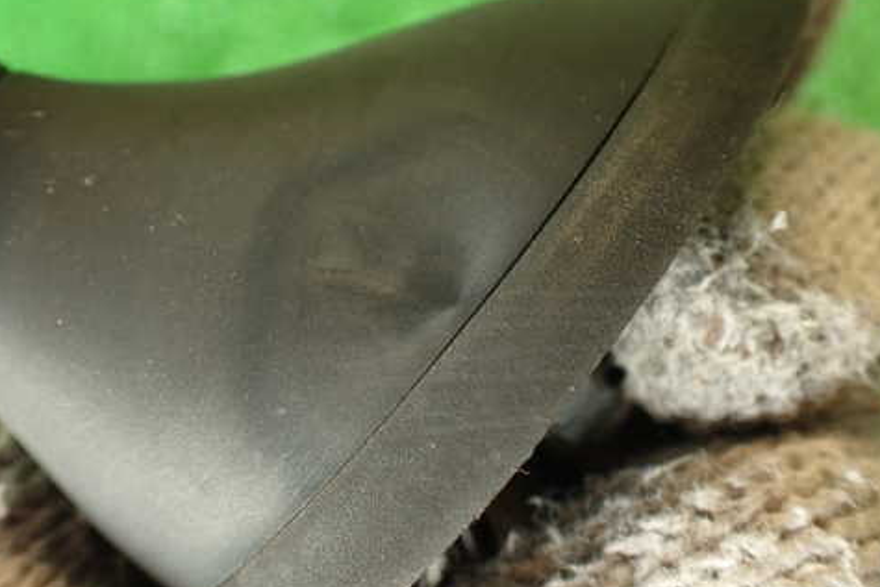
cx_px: 389
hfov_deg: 46.3
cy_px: 257
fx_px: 1027
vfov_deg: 31.9
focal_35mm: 42
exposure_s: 1/30
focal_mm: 5.79
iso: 200
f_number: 2.4
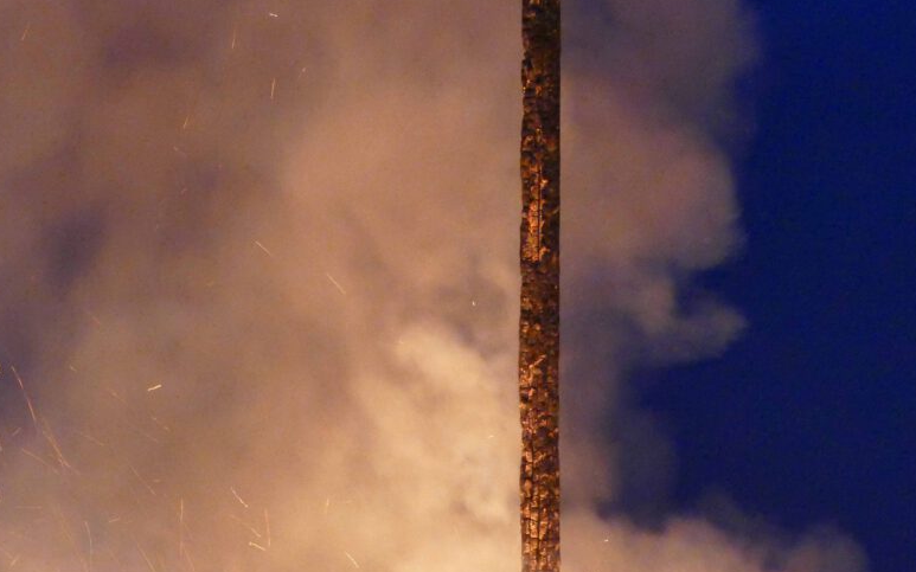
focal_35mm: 216
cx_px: 555
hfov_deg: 9.7
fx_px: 5392
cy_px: 226
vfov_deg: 6.1
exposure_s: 1/25
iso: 6400
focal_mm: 58.01
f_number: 5
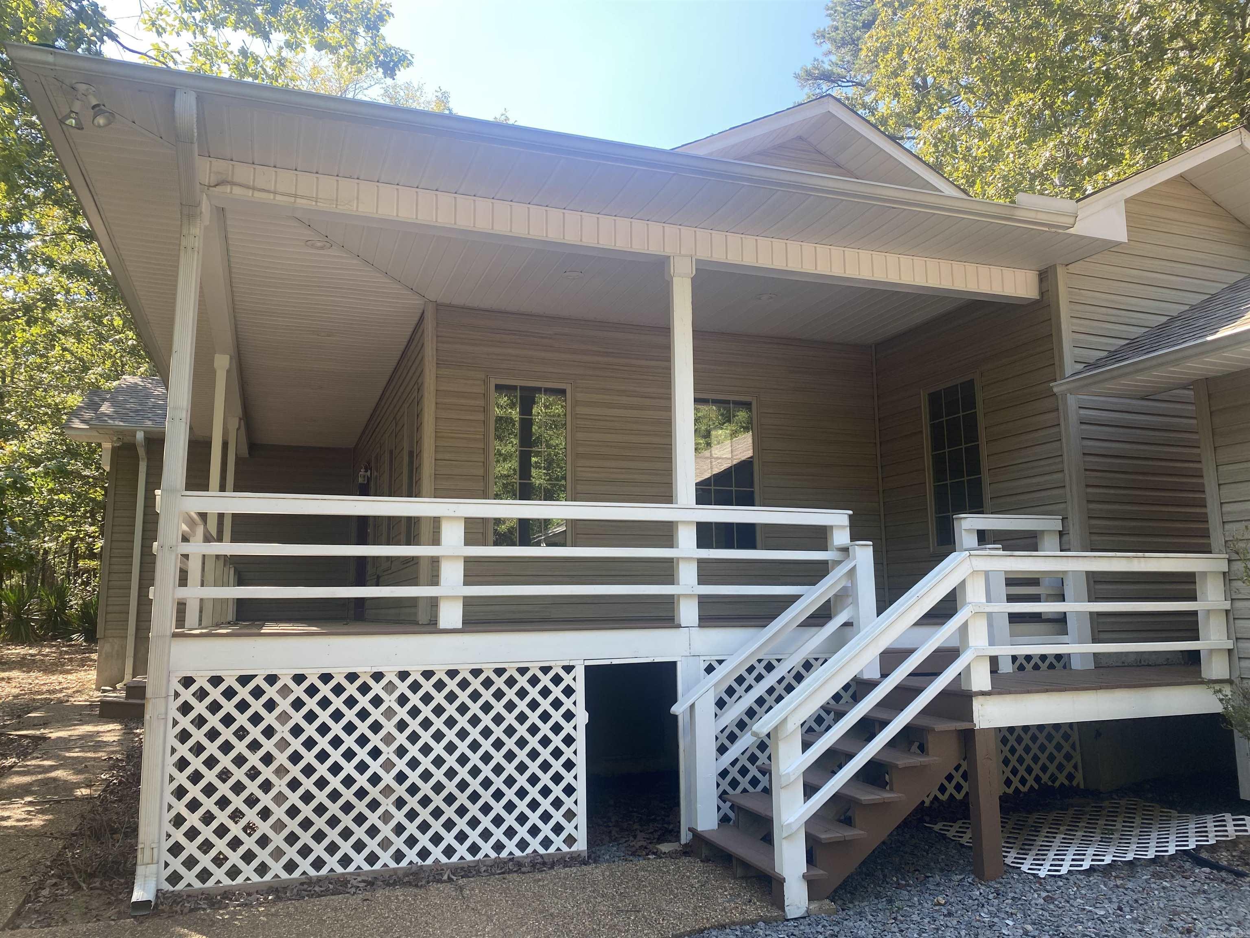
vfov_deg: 53.1
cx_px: 625
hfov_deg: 67.3
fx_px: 939
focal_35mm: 26
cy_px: 469
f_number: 1.8
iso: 32
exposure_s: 1/203
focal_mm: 4.25
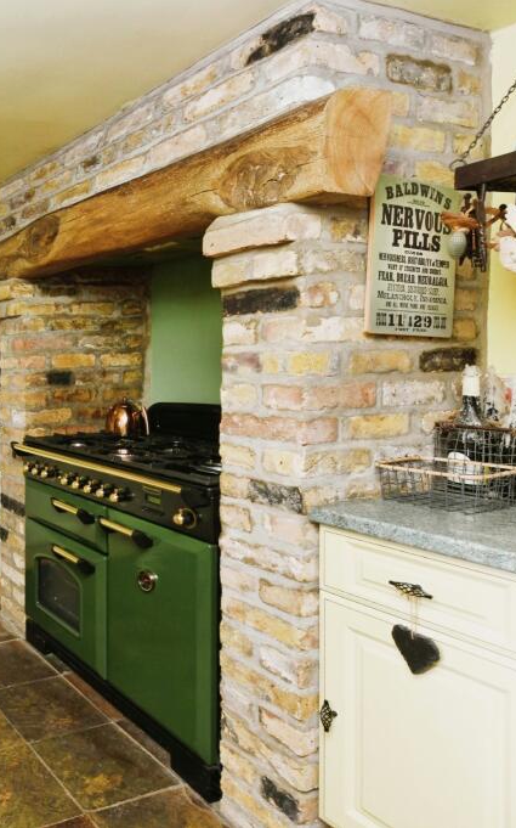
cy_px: 414
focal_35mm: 23
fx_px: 518
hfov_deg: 44.1
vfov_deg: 77.2
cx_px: -13
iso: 640
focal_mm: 15
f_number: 10
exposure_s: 1/60
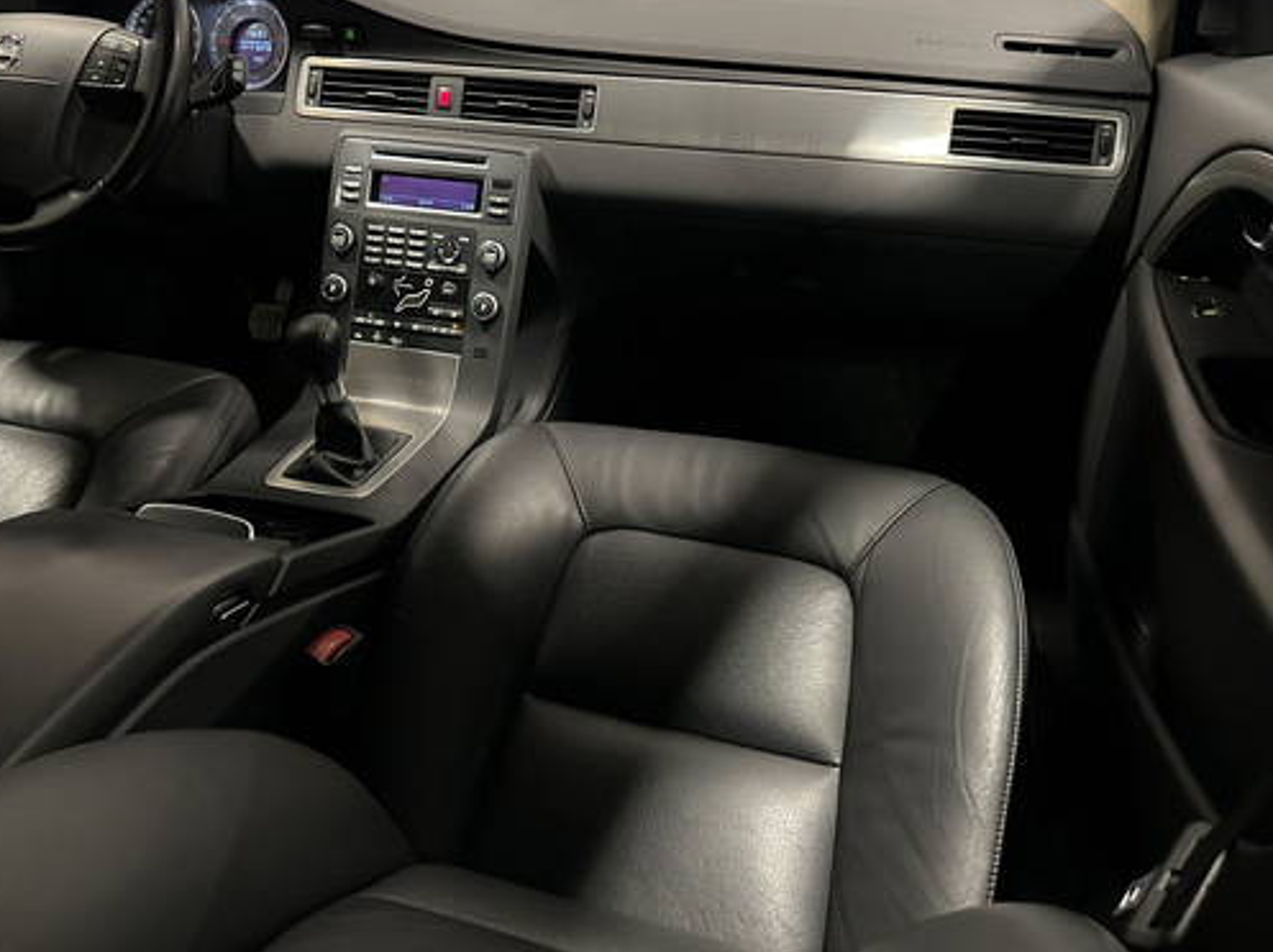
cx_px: 566
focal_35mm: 29
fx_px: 1066
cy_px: 402
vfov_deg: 48.0
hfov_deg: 61.5
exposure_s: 1/25
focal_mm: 6.86
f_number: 1.8
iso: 800
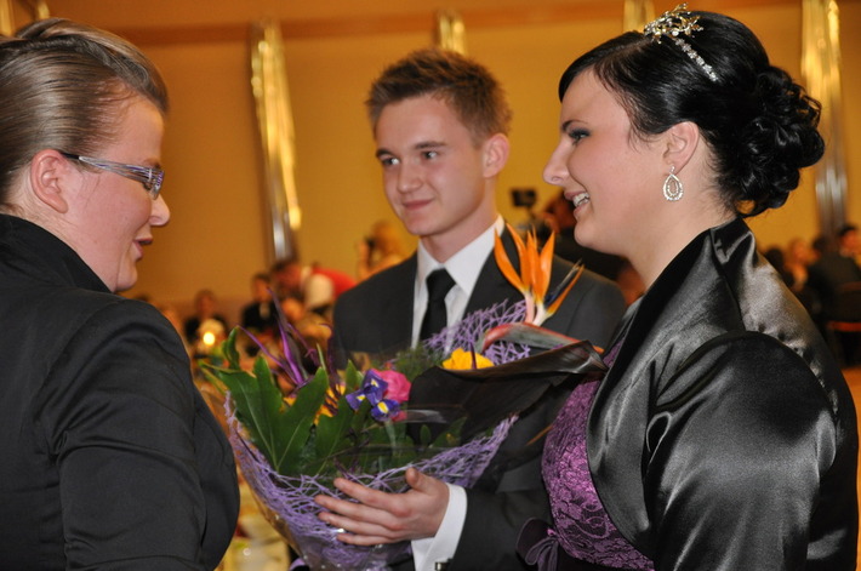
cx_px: 430
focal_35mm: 52
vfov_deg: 25.7
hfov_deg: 37.9
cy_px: 286
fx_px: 1254
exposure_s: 1/60
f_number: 3.3
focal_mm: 35
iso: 800
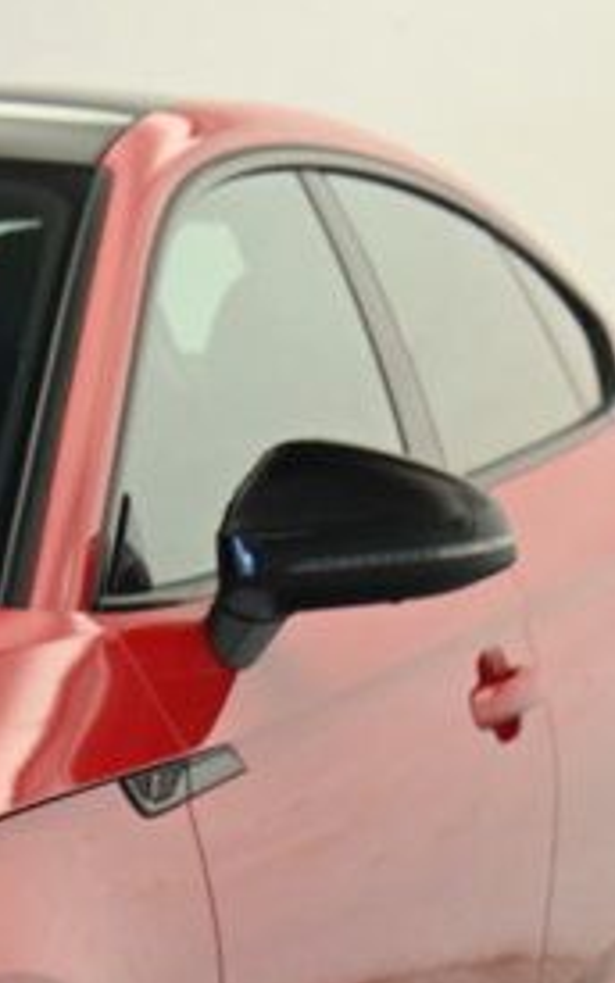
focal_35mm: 167
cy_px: 1144
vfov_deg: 12.3
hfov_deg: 7.4
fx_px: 4476
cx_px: -844
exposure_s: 1/60
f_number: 5
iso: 560
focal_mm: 44
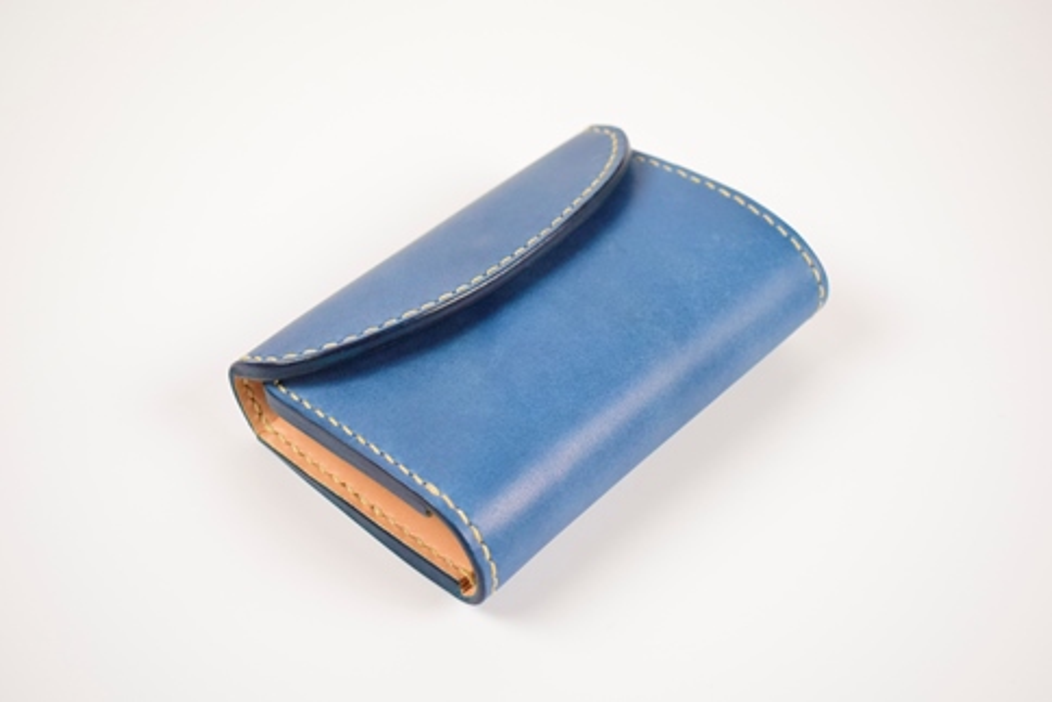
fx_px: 1535
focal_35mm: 52
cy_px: 351
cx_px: 526
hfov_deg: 37.8
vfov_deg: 25.8
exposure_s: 1/250
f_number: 5.6
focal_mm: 35
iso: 3200
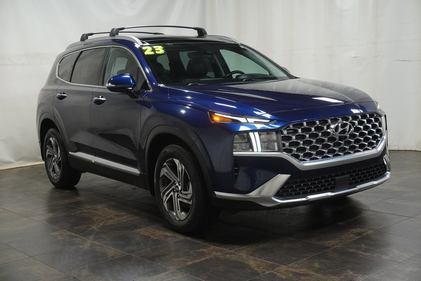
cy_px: 140
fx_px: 561
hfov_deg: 41.1
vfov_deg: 28.1
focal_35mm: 48
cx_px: 210
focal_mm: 32
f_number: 8
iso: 3200
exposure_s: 1/125
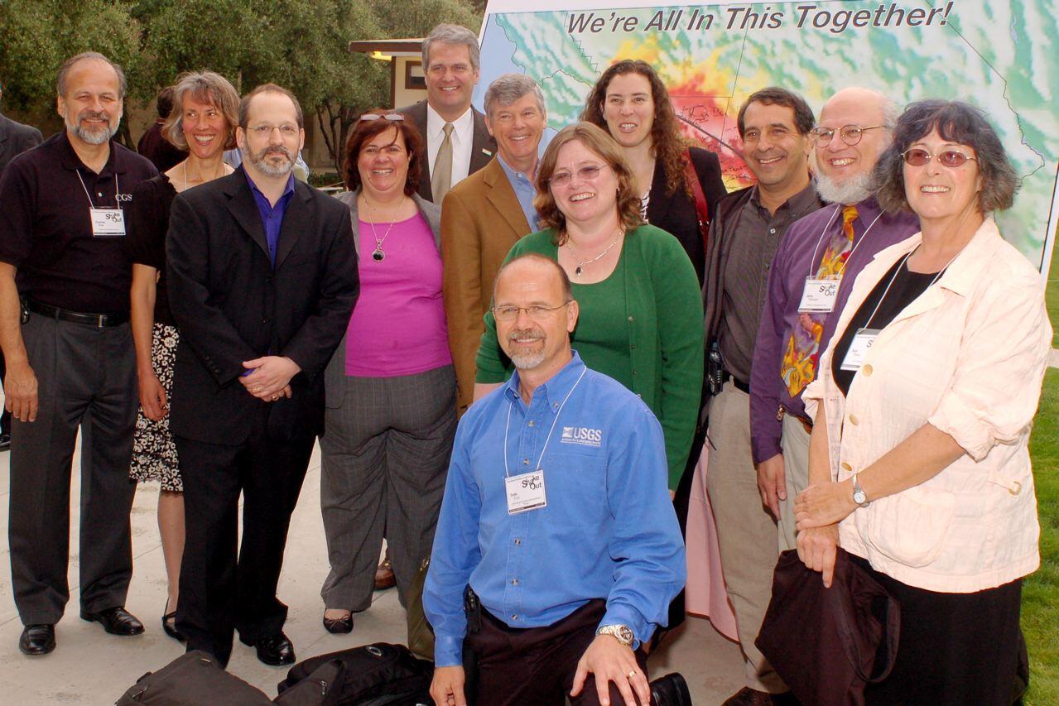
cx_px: 530
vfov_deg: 36.9
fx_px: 1059
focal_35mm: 36
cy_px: 353
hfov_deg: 53.1
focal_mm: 24
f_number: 10
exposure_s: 1/250
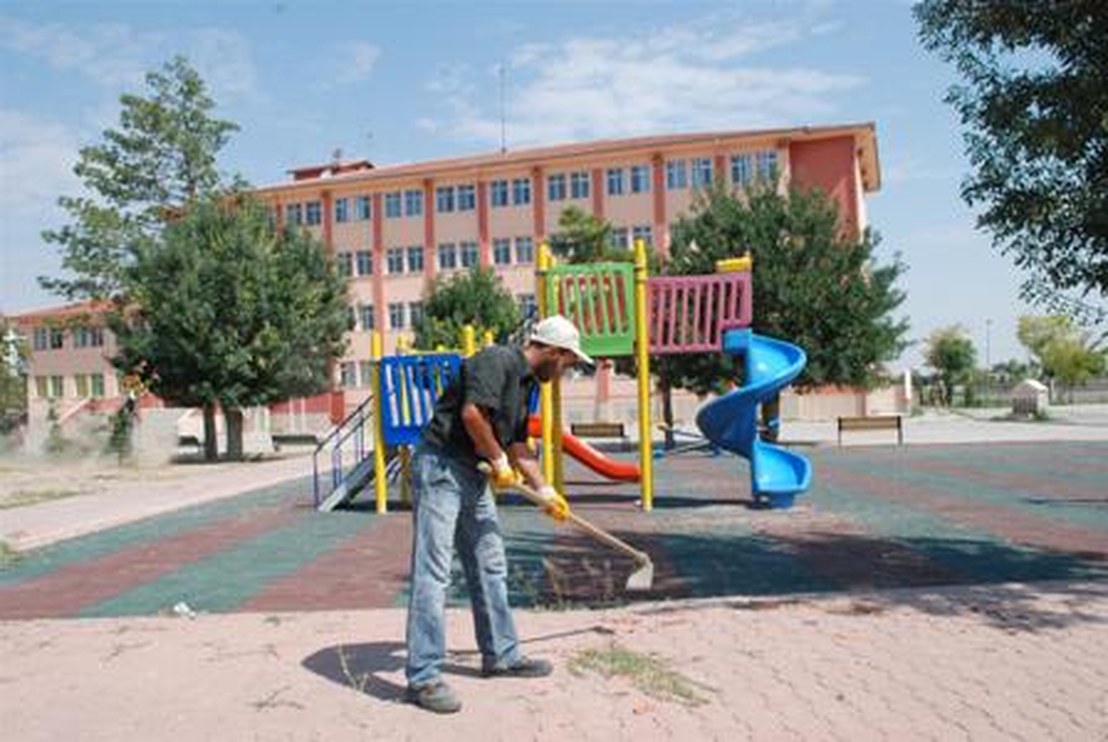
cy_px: 371
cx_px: 554
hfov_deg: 57.2
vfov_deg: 40.1
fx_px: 1017
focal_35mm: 33
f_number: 13
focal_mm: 22
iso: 640
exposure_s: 1/640
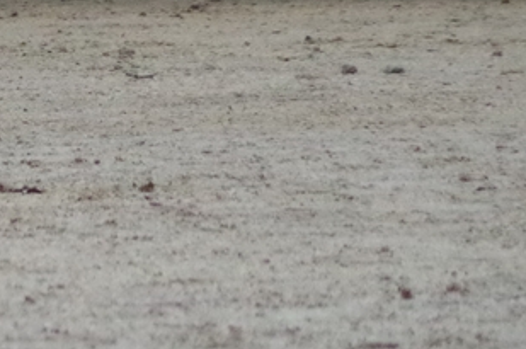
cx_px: -494
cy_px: -260
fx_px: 18133
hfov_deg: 1.7
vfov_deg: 1.1
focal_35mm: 1243
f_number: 8
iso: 6400
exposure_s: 1/500
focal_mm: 200
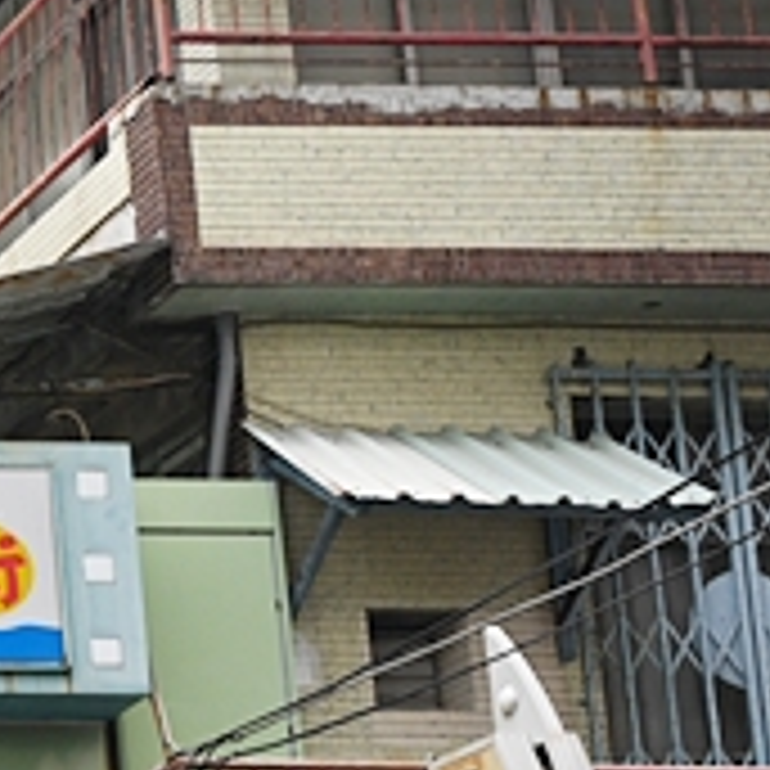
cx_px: -1180
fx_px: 3750
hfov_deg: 10.0
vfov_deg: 11.6
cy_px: 709
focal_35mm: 149
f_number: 6.3
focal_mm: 30
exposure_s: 1/160
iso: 160
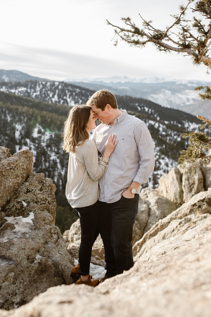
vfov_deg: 54.4
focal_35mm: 35
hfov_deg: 37.9
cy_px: 158
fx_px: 307
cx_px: 106
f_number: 3.2
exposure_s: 1/800
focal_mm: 35
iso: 200
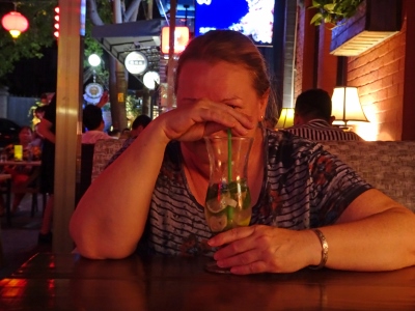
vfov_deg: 31.5
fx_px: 551
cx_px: 208
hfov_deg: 41.2
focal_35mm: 46
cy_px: 156
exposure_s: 1/8
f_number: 4.5
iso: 1000
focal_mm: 7.87
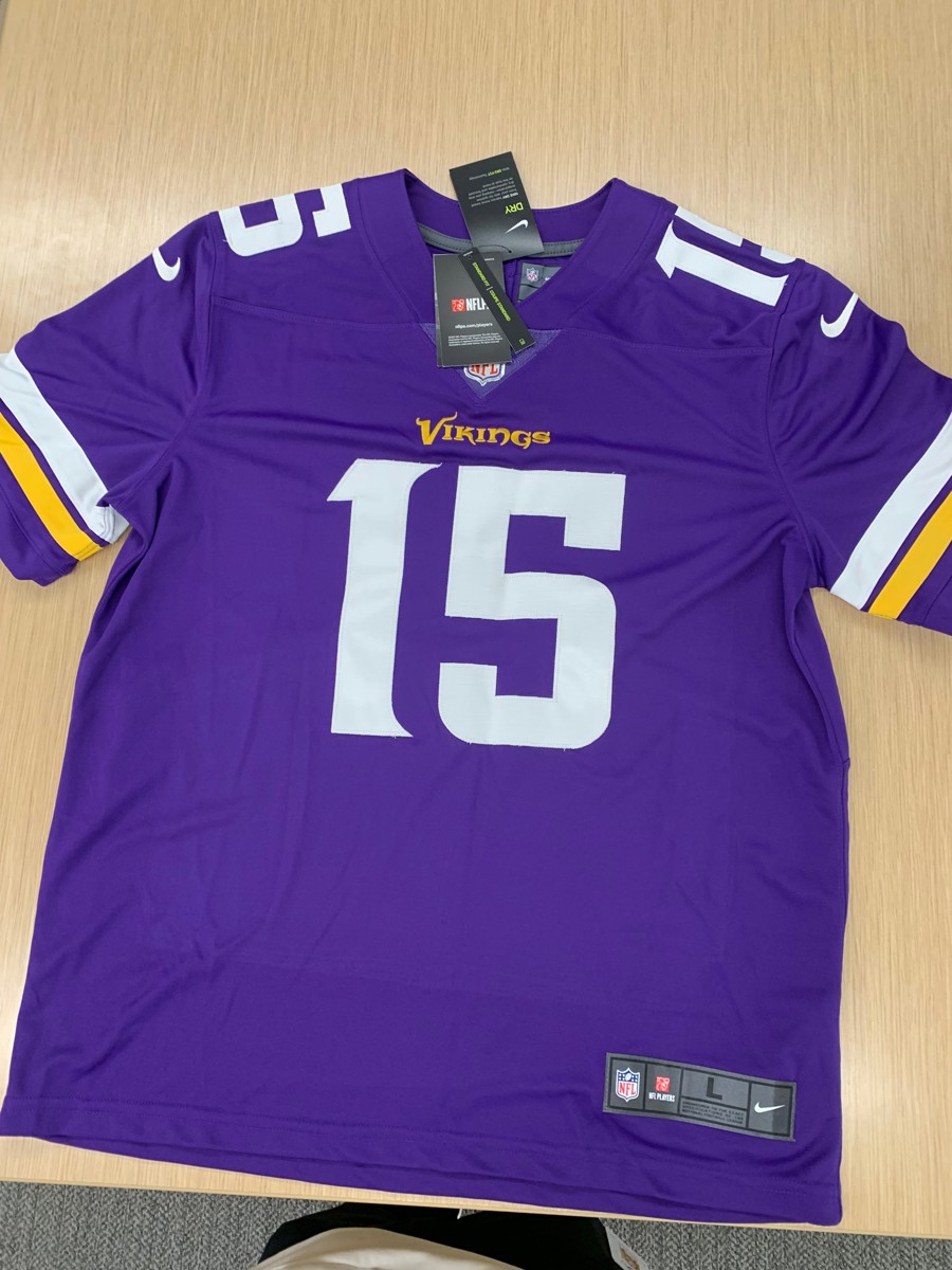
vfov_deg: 67.3
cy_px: 635
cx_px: 476
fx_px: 953
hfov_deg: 53.1
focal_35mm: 26
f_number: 1.8
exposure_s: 1/101
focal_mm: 4.25
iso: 100
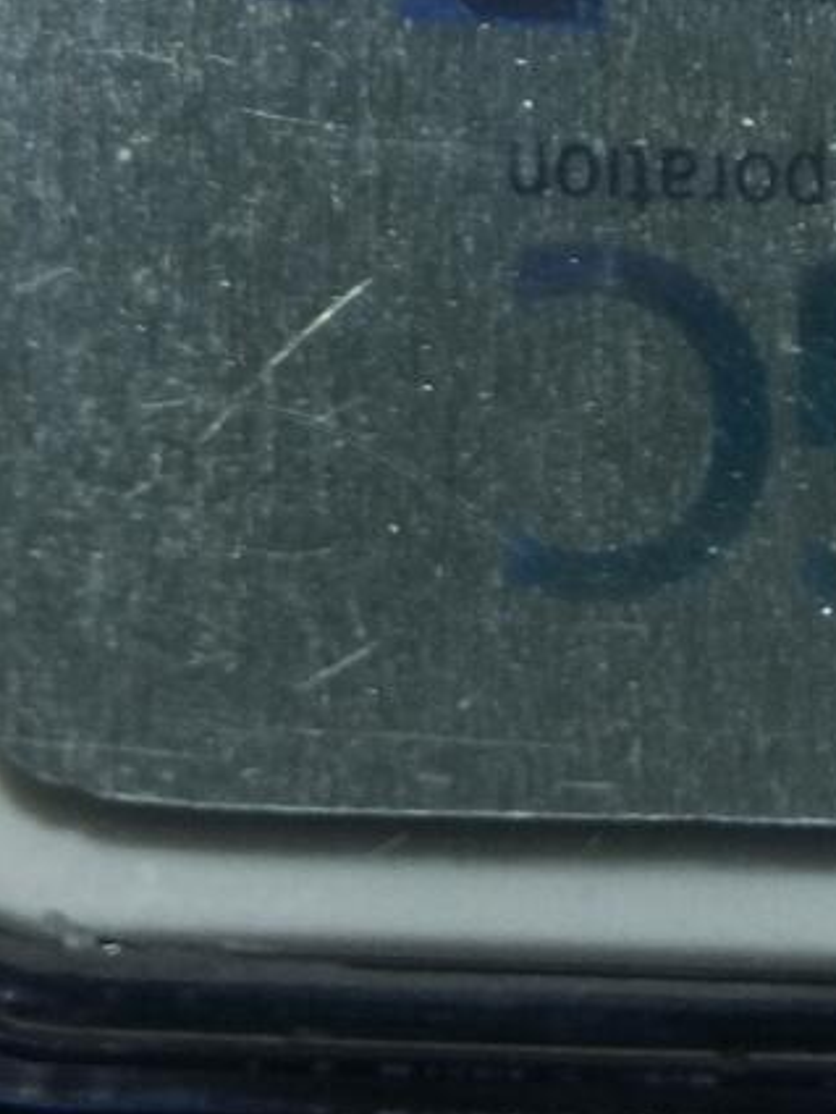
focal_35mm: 250
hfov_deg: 5.9
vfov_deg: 7.7
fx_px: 8046
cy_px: -710
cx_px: 883
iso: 50
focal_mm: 6.67
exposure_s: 1/121
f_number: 1.9
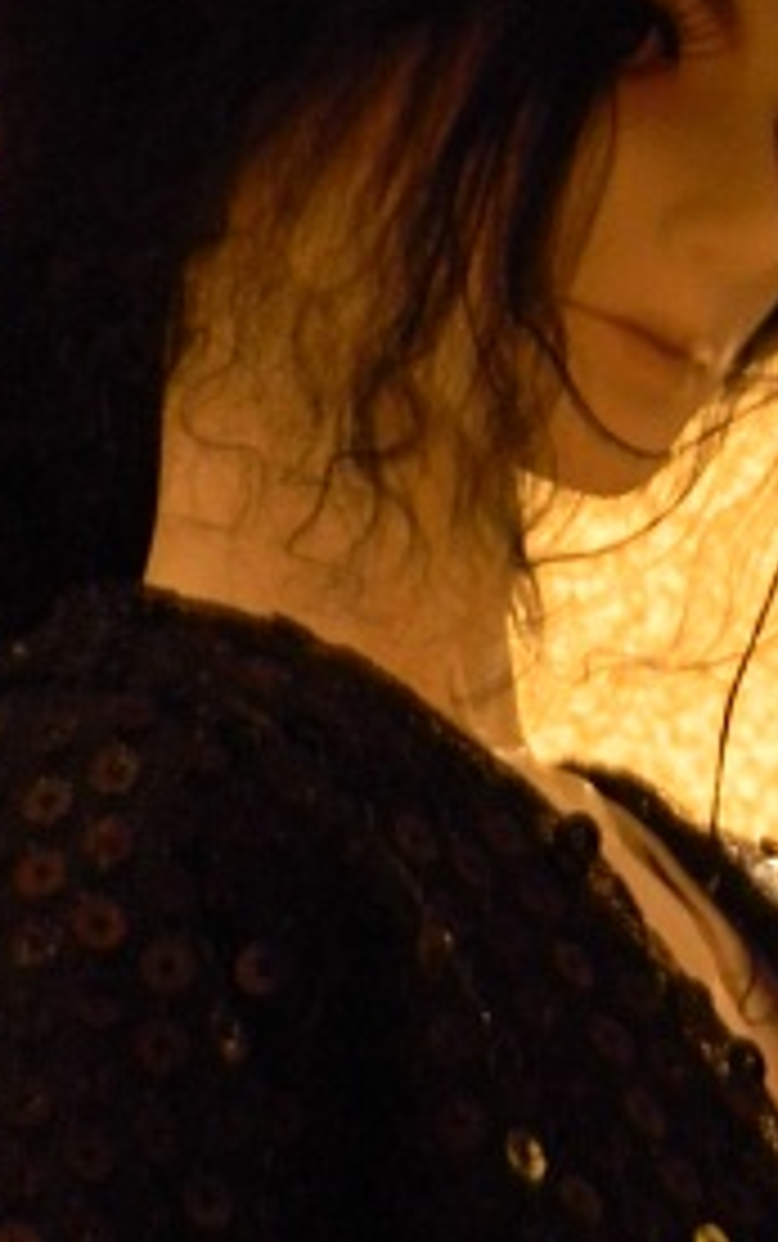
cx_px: 657
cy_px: 742
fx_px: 11544
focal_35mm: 341
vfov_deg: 6.2
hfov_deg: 3.9
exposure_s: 1/4.8
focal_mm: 26.8
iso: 400
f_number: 5
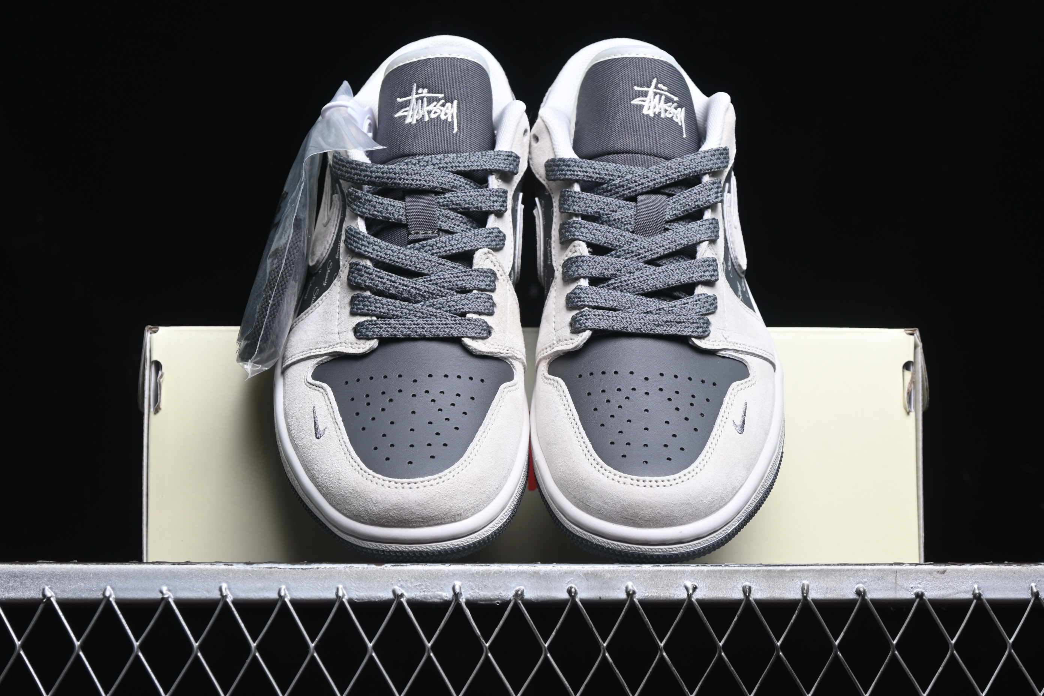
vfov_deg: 18.2
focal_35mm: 75
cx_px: 522
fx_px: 2175
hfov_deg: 27.0
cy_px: 348
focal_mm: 50
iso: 160
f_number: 6.3
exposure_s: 1/60
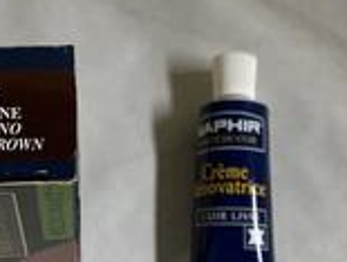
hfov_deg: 23.1
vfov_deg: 17.6
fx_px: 844
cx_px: 119
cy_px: 175
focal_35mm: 84
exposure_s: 1/50
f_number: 1.8
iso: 160
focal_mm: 3
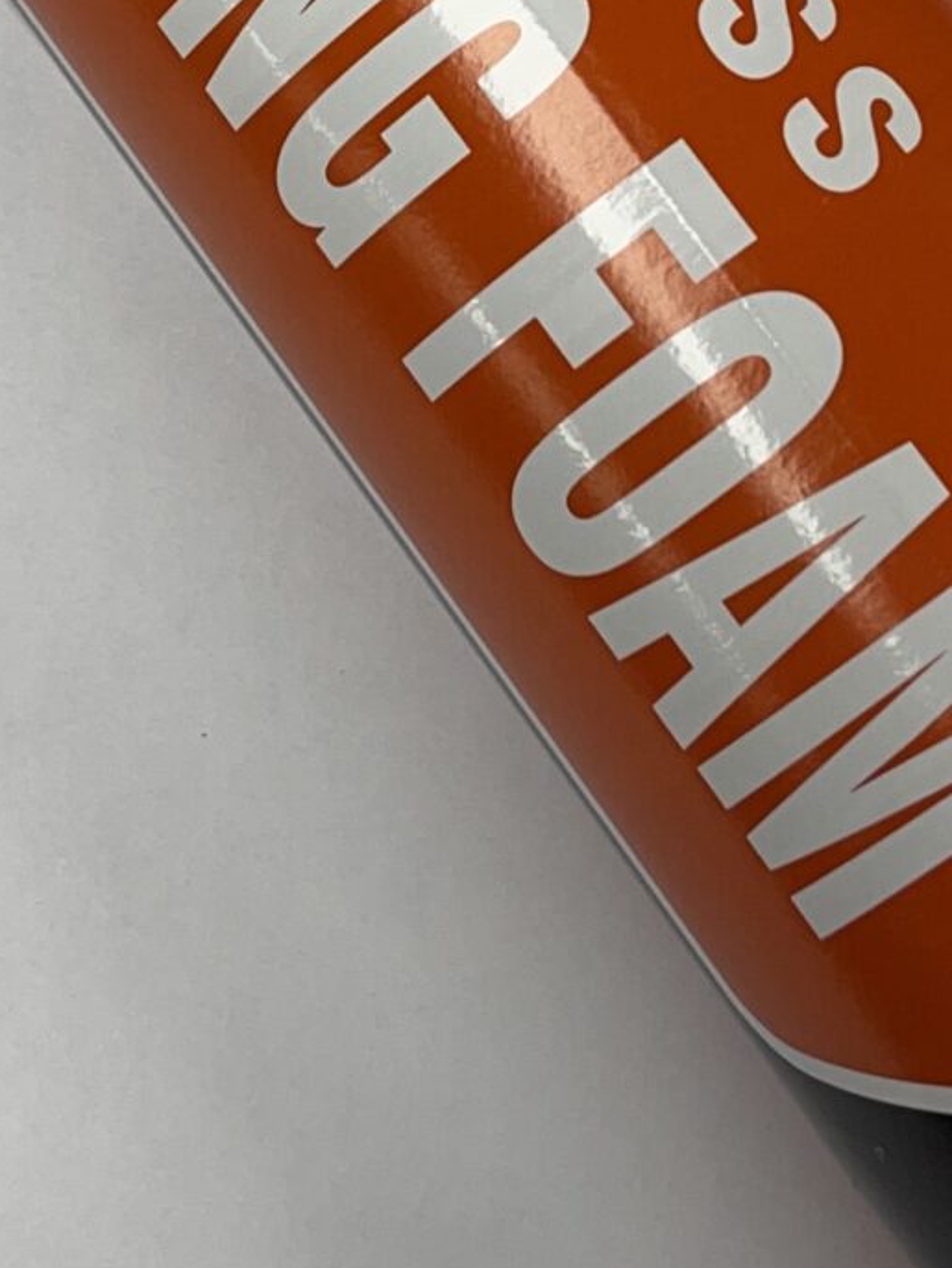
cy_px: 113
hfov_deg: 15.3
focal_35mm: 97
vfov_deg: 19.8
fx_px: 3555
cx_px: 420
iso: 50
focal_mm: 5.1
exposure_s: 1/100
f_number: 1.6
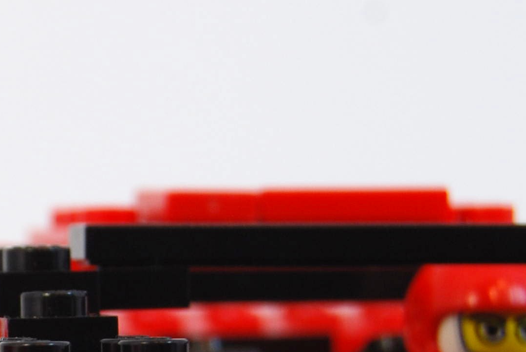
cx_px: -187
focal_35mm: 296
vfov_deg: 4.6
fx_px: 4327
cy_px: 405
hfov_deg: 6.9
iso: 180
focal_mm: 55
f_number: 8
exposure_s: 1/60
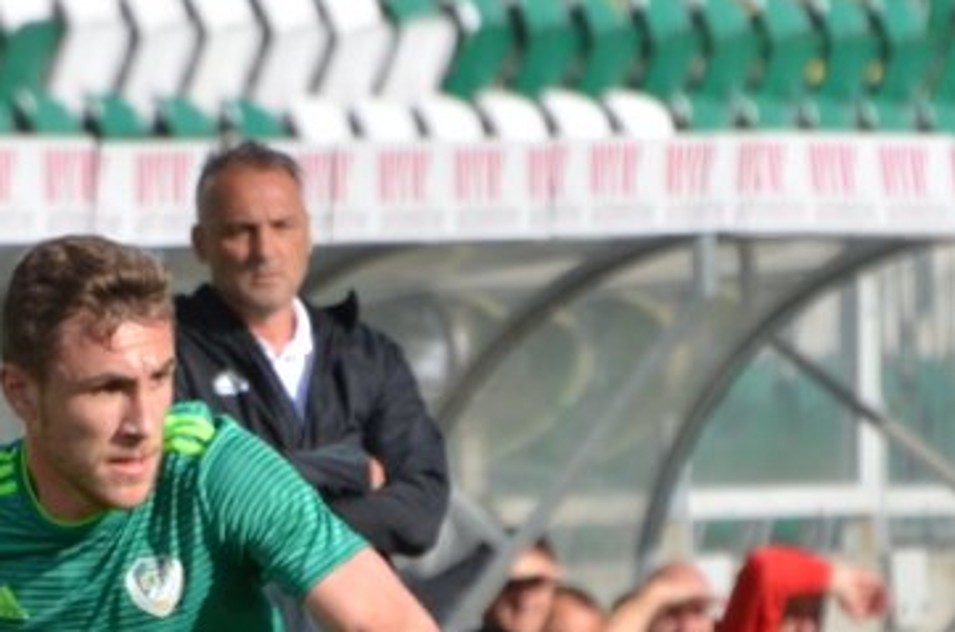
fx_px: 34278
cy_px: 855
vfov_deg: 1.1
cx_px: 228
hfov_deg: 1.6
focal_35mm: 1295
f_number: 5.6
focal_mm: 260
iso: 400
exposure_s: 1/2000
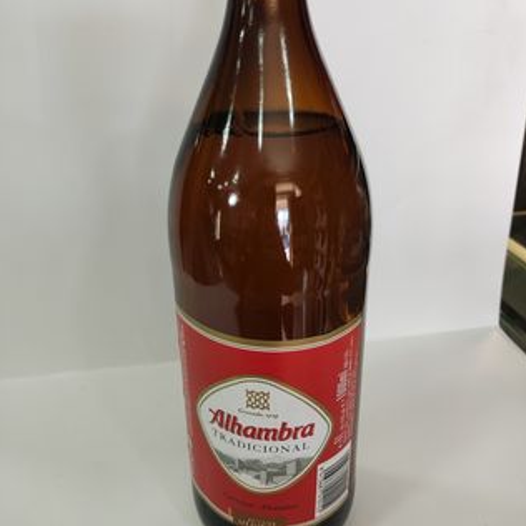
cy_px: 243
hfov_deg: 52.5
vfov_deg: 52.5
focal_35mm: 31
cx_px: 263
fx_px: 533
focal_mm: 4.74
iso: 154
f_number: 1.79
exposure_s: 1/50
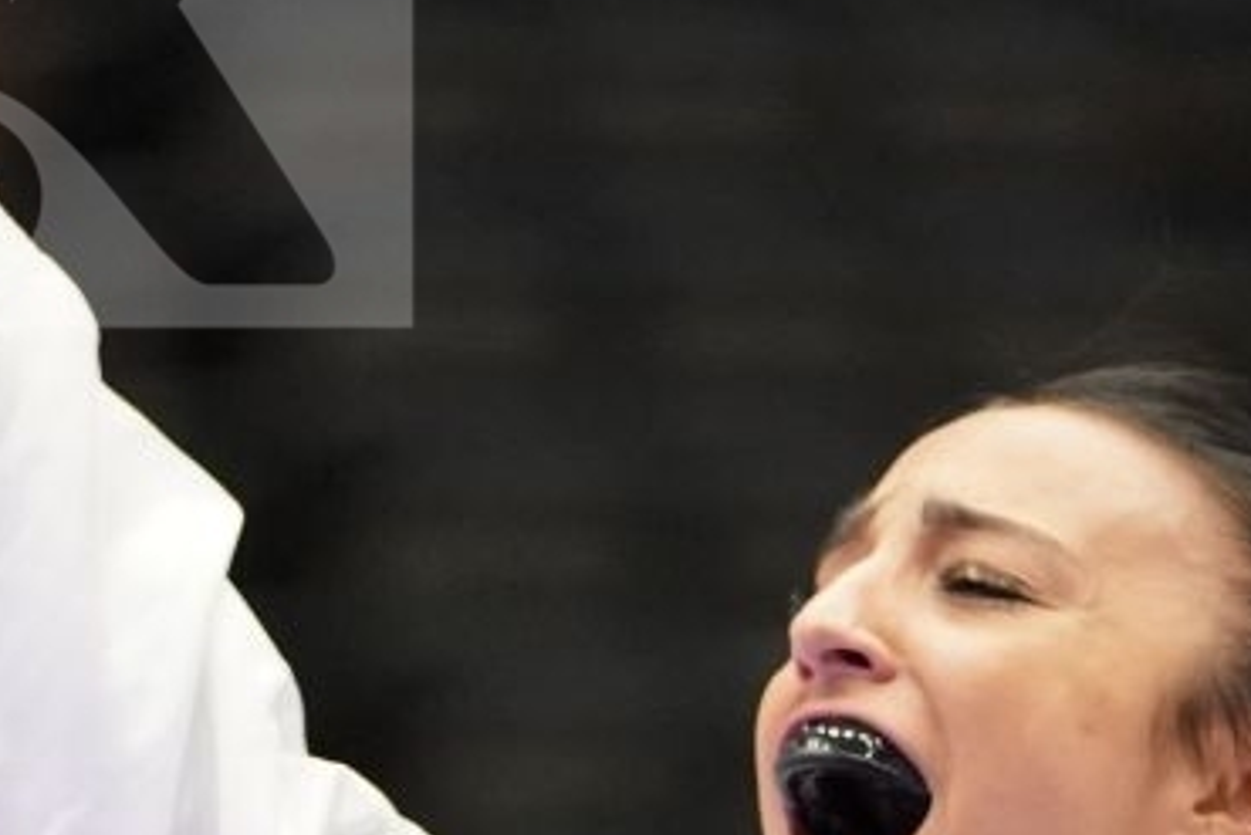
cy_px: 1217
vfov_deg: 1.7
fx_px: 27705
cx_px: 98
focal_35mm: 797
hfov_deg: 2.6
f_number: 2.8
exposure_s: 1/1000
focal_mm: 164
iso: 5000
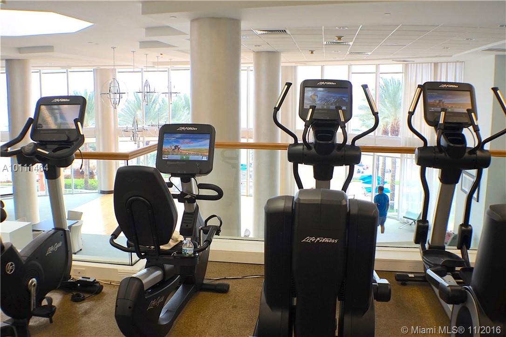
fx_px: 590
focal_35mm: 42
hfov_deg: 46.4
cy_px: 168
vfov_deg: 31.9
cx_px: 253
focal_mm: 28
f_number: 4.5
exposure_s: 1/80
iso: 100
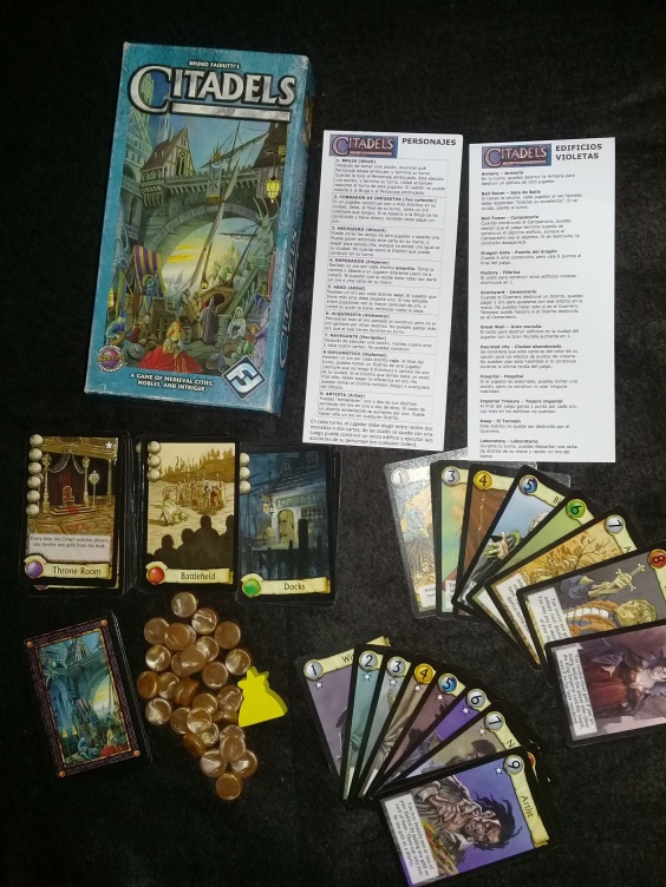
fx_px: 847
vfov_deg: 55.4
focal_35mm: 33
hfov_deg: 42.9
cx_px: 353
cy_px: 449
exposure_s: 1/33
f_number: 2.2
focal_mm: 3.3
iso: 100
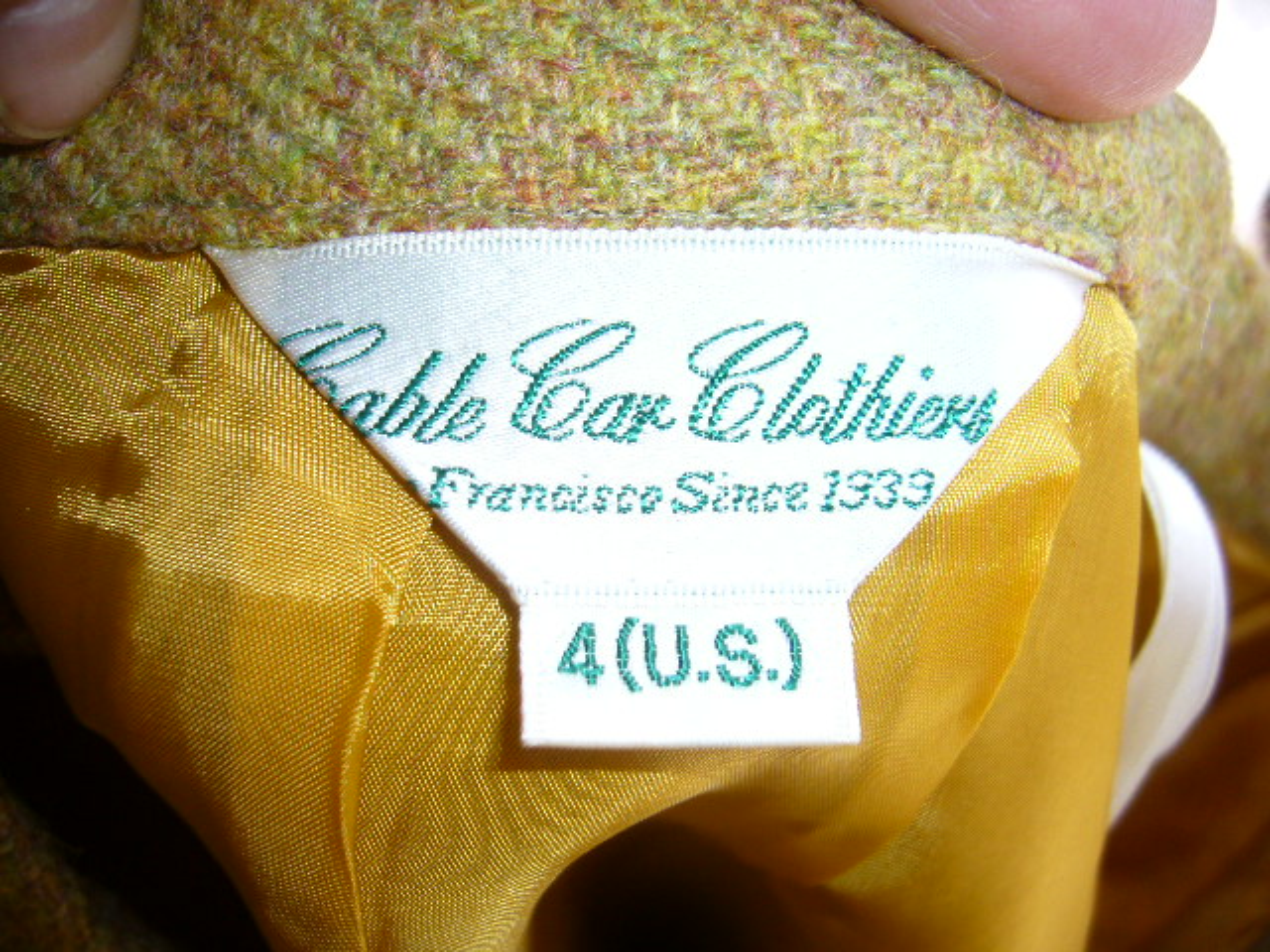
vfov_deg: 40.7
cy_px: 476
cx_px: 635
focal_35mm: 35
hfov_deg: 52.6
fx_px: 1284
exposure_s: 1/60
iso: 80
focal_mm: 5.8
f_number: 2.8
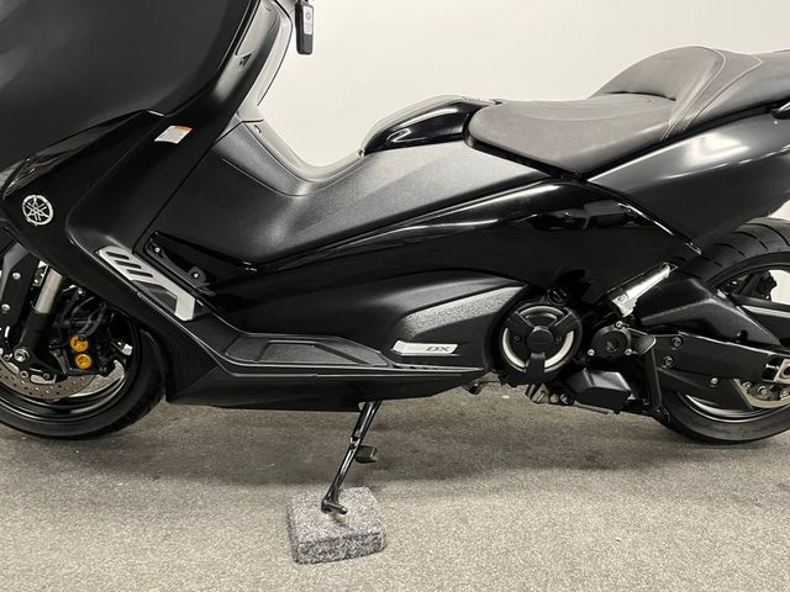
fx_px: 593
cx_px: 395
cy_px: 296
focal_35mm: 26
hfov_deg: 67.3
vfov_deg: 53.1
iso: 400
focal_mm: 5.1
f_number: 1.6
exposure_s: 1/33
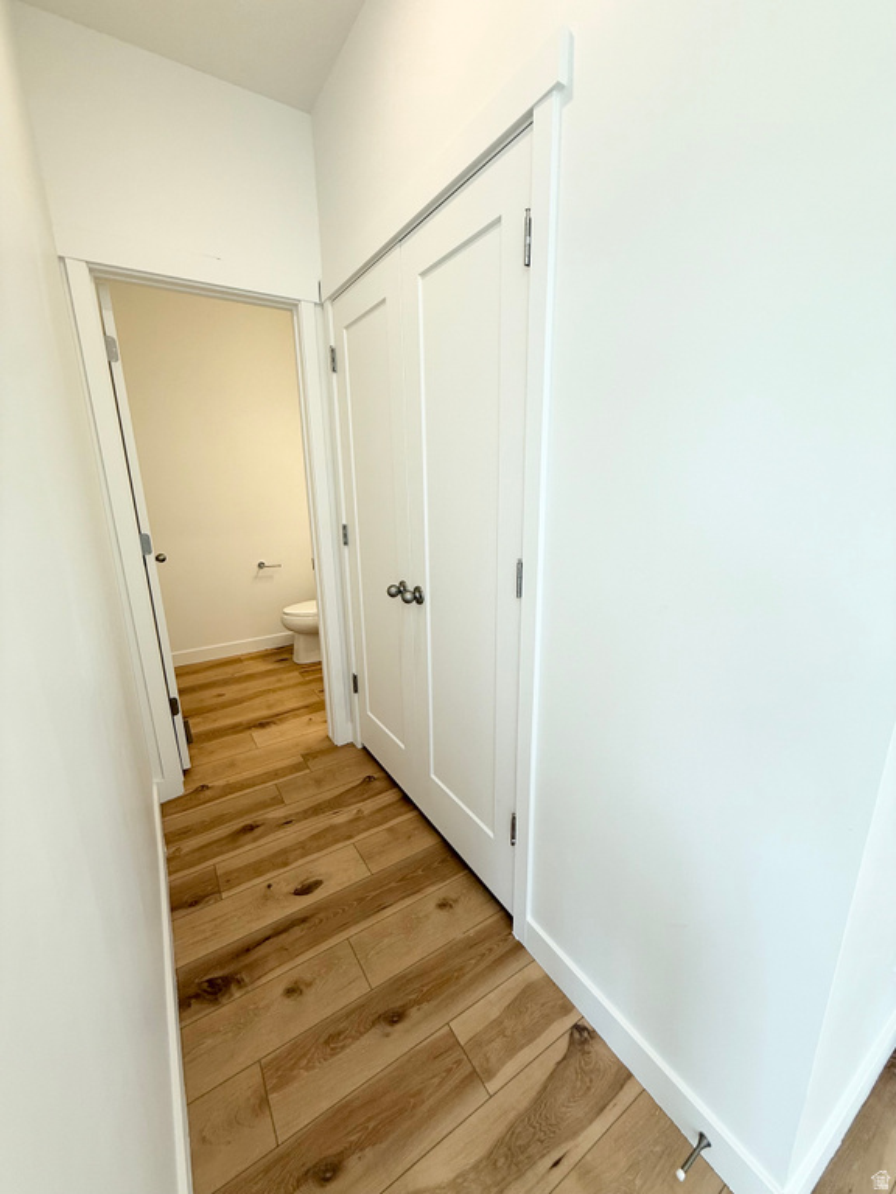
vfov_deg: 102.1
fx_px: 483
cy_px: 597
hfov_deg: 85.7
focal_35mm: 14
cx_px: 448
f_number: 2.2
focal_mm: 2.22
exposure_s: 1/120
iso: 64
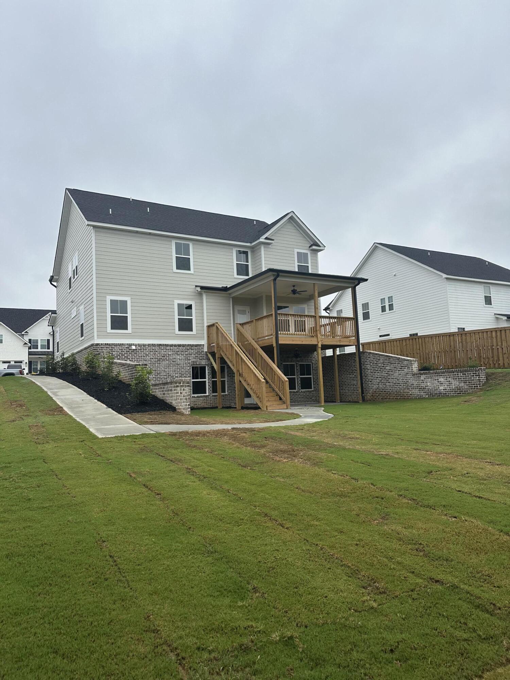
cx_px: 255
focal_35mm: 24
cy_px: 340
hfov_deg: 56.8
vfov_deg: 71.6
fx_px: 471
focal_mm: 6.86
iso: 80
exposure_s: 1/2110
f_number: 1.78
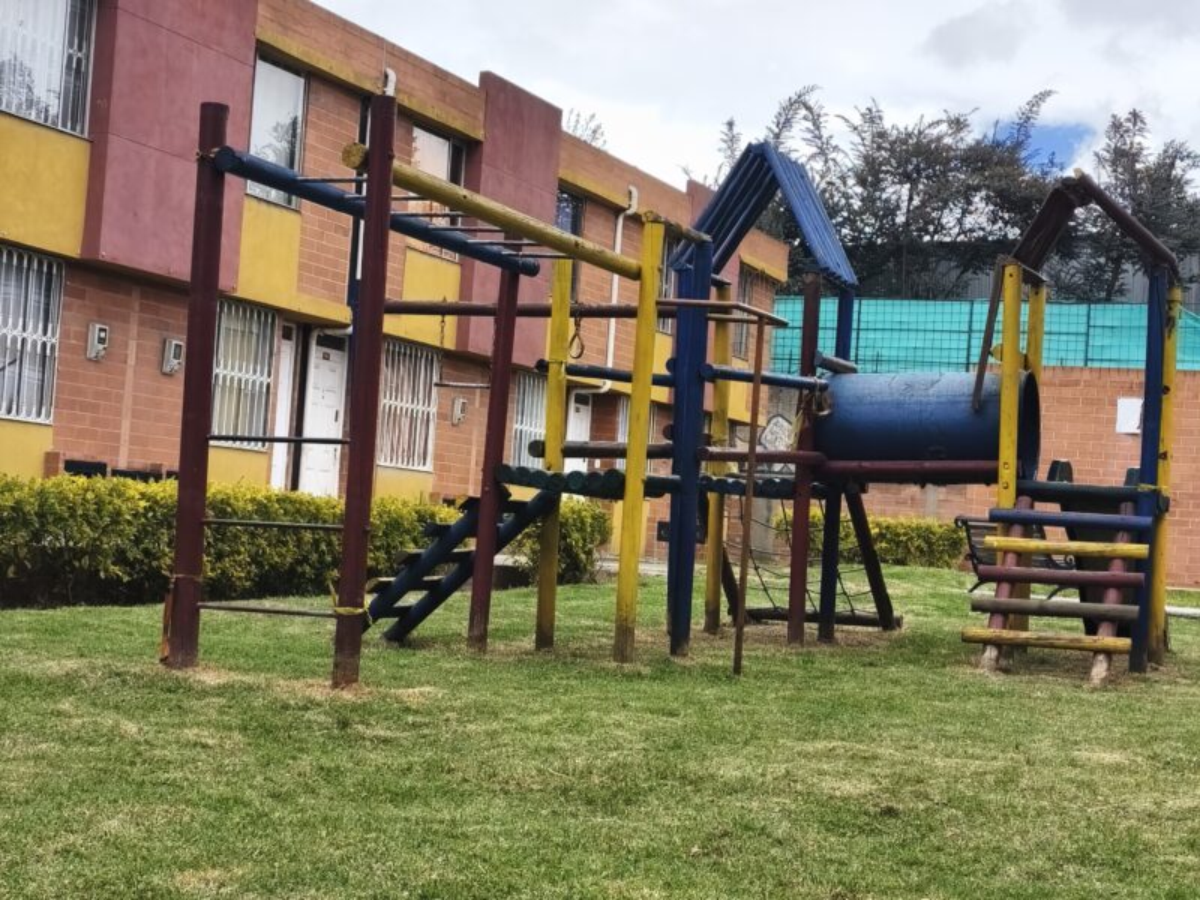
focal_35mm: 46
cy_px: 450
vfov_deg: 31.5
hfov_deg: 41.2
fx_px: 1595
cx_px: 600
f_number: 1.65
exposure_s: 1/1309
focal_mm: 6.14
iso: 50
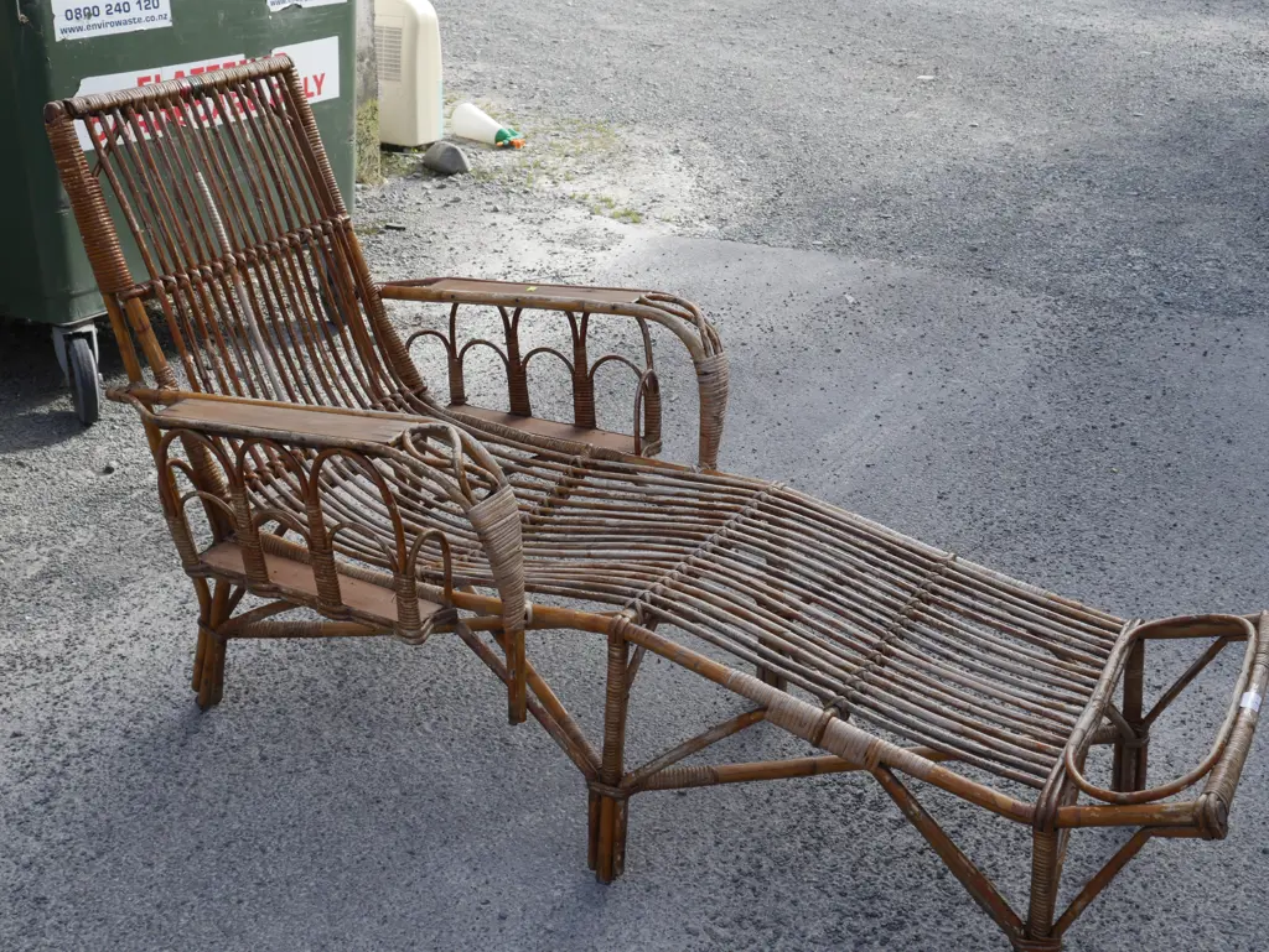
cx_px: 634
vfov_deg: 36.0
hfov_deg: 46.8
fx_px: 1467
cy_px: 476
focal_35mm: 40
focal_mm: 20
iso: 200
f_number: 7.1
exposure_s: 1/250
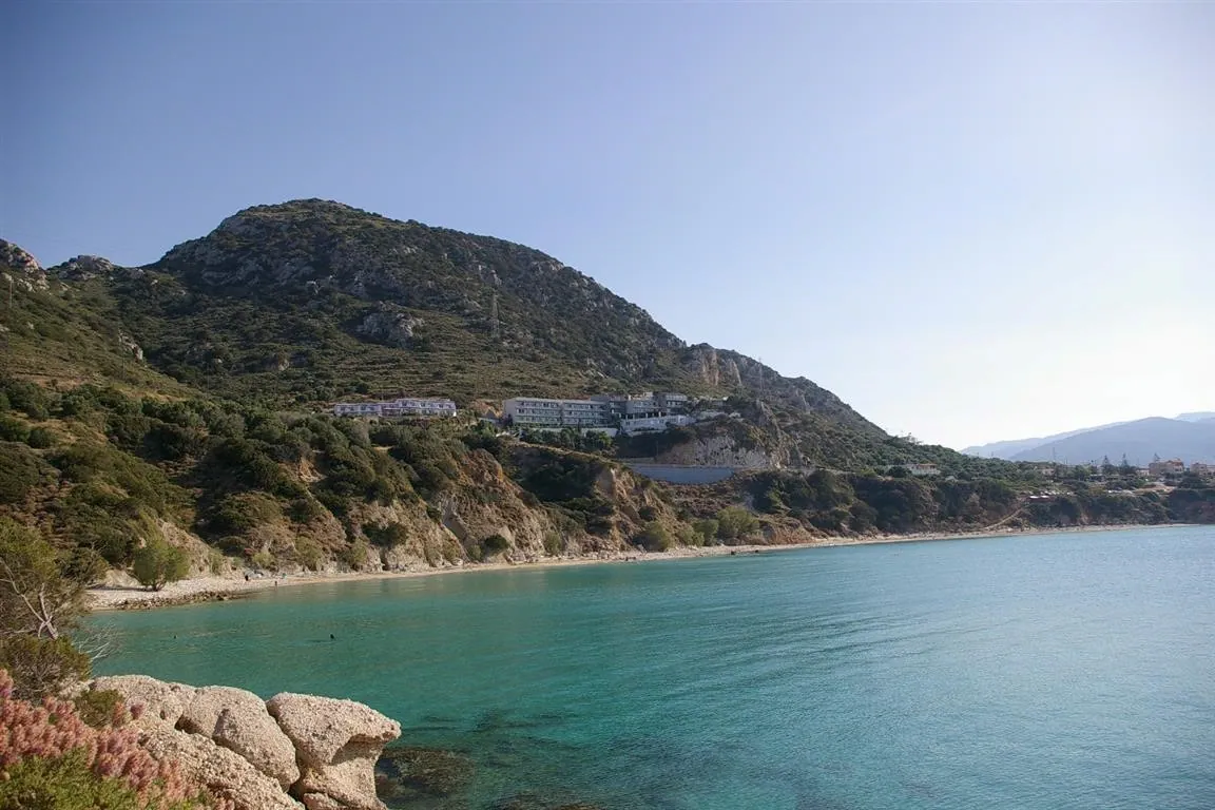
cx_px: 608
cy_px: 405
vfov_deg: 47.9
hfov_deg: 67.4
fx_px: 911
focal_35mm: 27
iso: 200
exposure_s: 1/350
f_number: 8
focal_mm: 18
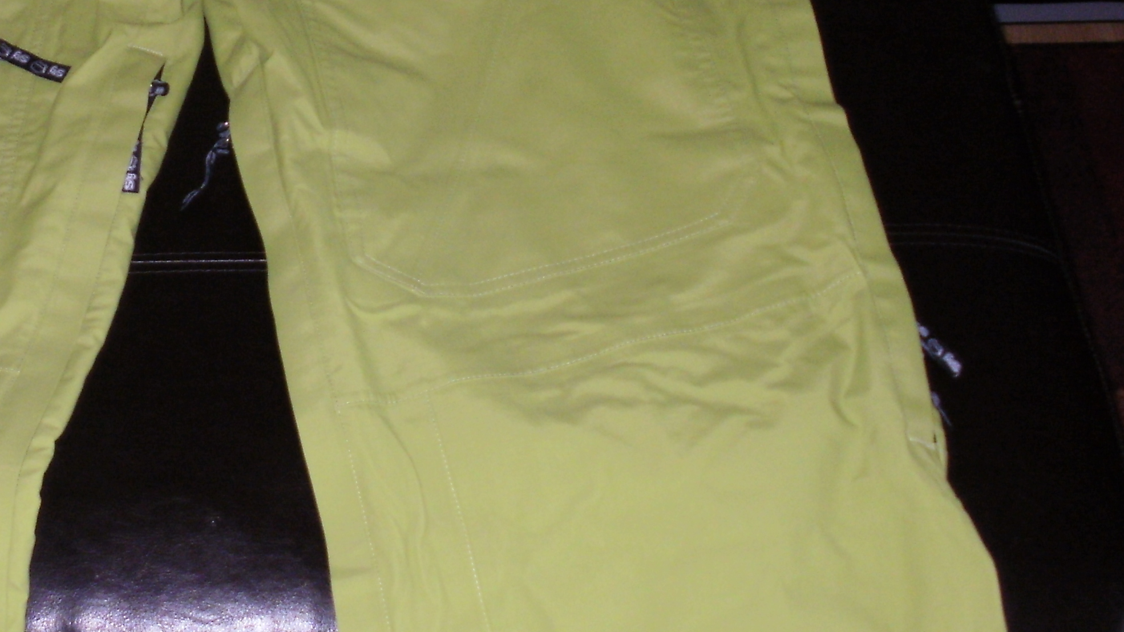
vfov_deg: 15.2
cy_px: 127
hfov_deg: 26.4
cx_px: 234
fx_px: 2354
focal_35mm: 79
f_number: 3.5
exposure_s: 1/30
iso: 125
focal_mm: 6.3
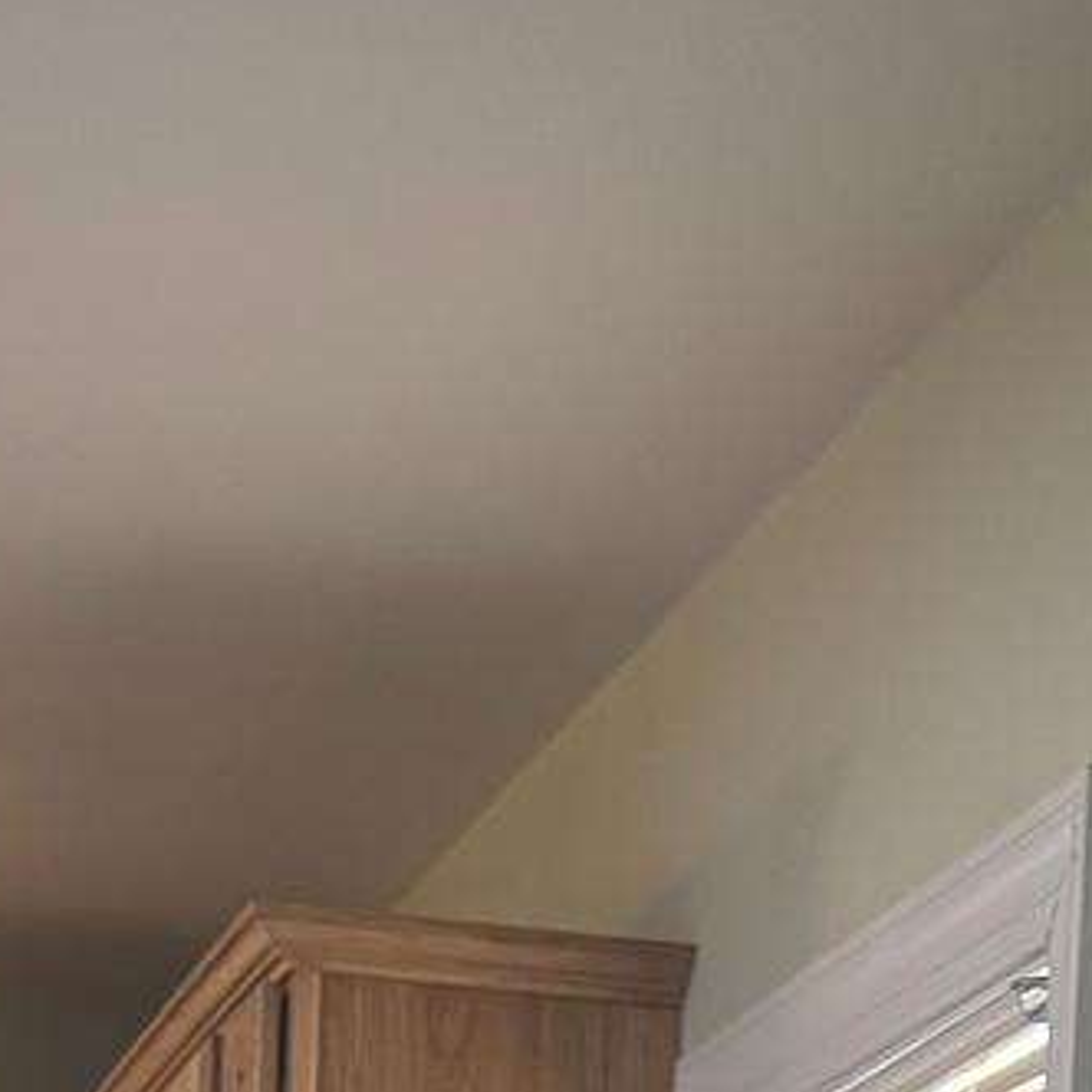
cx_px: 691
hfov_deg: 13.3
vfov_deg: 11.8
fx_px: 4675
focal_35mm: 131
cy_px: 2223
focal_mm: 6.76
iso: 250
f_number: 1.78
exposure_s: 1/60
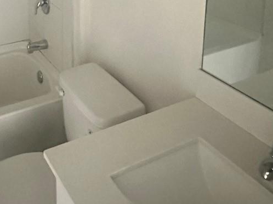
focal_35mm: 45
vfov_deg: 28.1
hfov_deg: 40.8
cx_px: 66
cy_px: -41
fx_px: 355
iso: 1250
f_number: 2.2
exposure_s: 1/55
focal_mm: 2.22
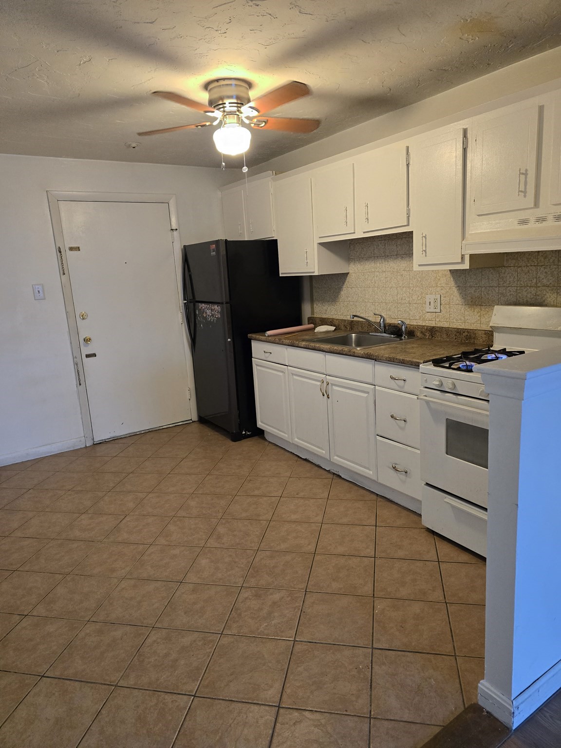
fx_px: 497
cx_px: 280
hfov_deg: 58.9
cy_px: 374
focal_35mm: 23
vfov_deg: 73.9
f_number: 1.7
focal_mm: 6.3
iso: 800
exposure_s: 1/120
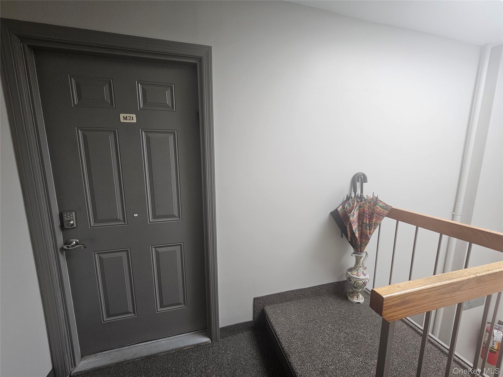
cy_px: 188
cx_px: 252
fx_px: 189
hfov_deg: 106.2
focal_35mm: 13
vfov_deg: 89.9
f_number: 2.2
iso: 80
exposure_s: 1/60
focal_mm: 2.2
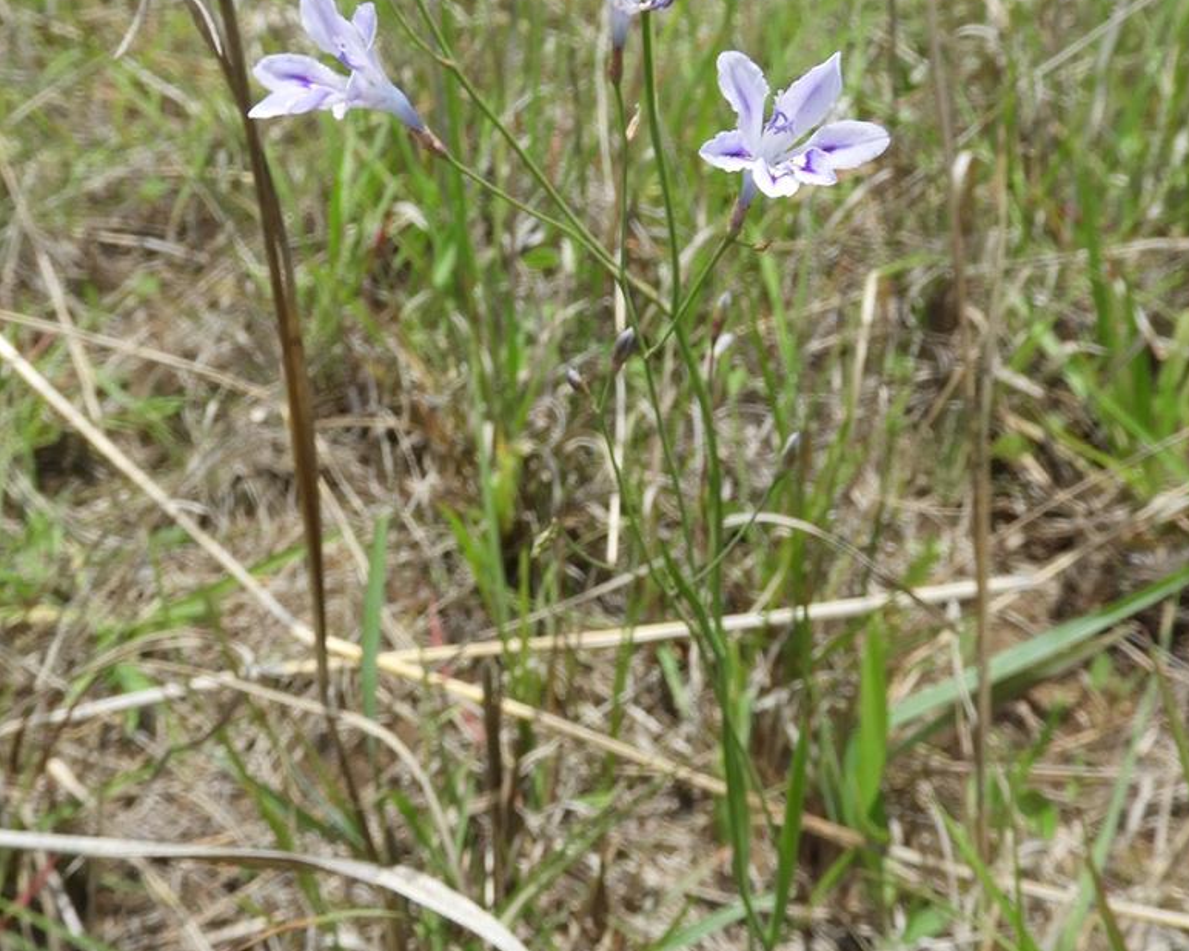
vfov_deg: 34.2
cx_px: 541
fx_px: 1549
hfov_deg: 42.0
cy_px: 453
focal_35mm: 44
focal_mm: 4.3
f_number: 3.3
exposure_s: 1/1000
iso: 100
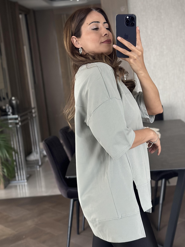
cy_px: 128
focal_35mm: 61
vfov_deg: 31.7
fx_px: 435
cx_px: 109
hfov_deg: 24.0
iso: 400
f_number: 1.78
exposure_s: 1/40
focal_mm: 6.86
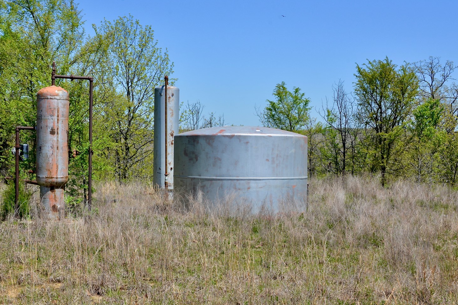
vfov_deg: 27.5
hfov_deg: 40.3
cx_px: 218
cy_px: 165
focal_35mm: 49
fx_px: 623
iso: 320
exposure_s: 1/400
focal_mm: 35
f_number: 11
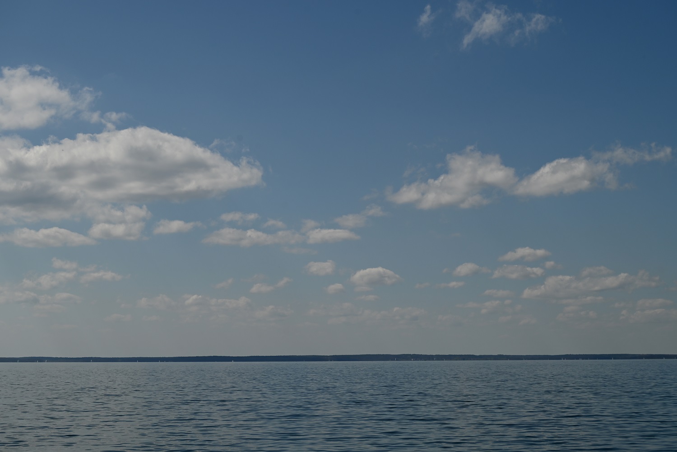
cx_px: 338
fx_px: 1317
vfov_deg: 19.5
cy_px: 226
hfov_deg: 28.8
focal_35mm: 70
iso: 100
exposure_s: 1/1000
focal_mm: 70
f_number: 8
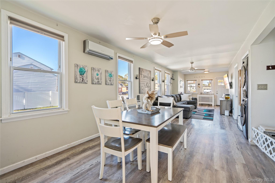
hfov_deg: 96.7
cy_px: 92
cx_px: 138
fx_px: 122
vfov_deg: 73.7
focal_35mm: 16
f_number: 5.6
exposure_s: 1/10
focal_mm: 16
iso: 500
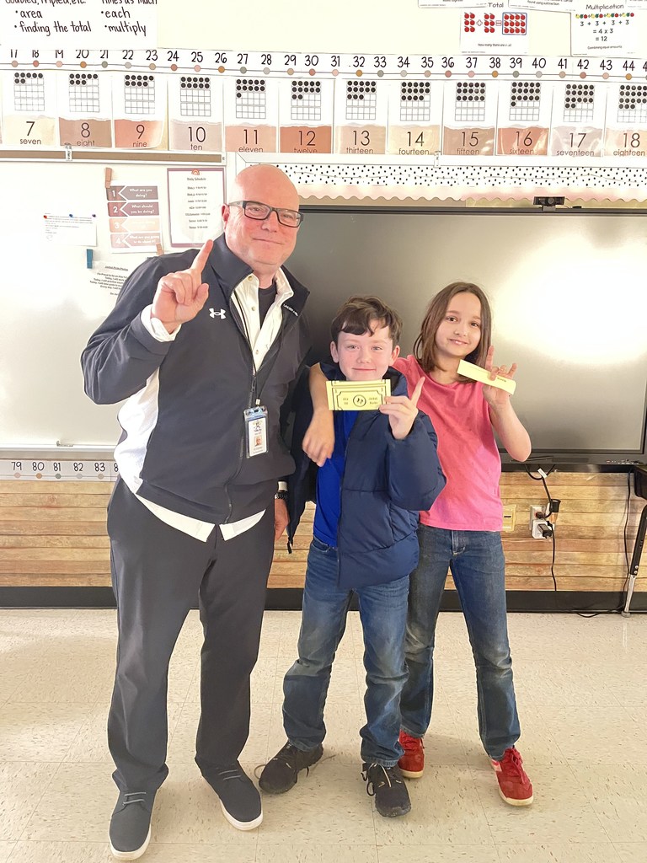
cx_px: 324
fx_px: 648
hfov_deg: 53.1
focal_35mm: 26
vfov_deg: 67.3
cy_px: 432
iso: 1000
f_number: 1.6
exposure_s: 1/15
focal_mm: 5.1
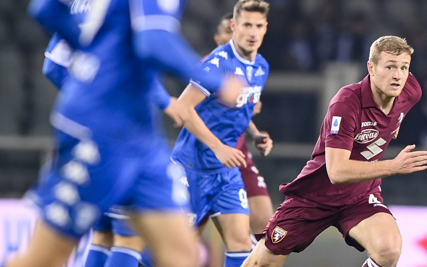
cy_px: 180
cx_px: 319
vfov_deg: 2.1
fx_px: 7425
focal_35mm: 638
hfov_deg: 3.3
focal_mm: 400
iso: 2000
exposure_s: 1/1000
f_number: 3.5
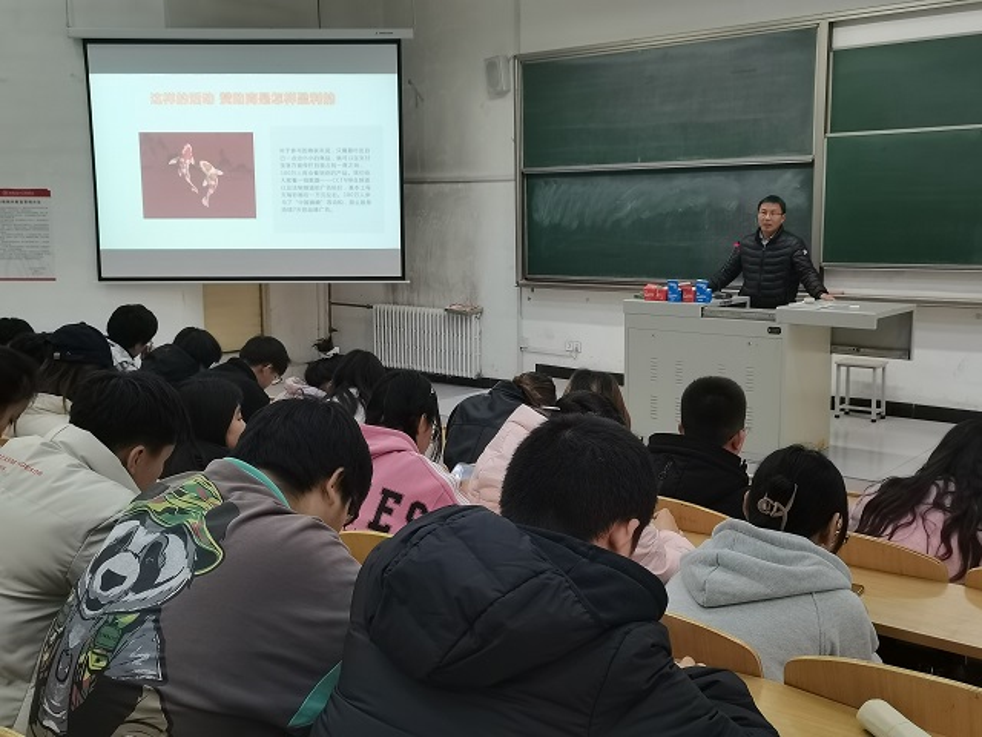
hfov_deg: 51.4
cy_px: 368
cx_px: 491
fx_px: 1021
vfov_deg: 39.7
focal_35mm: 36
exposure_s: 1/50
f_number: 1.8
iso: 250
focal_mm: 5.58
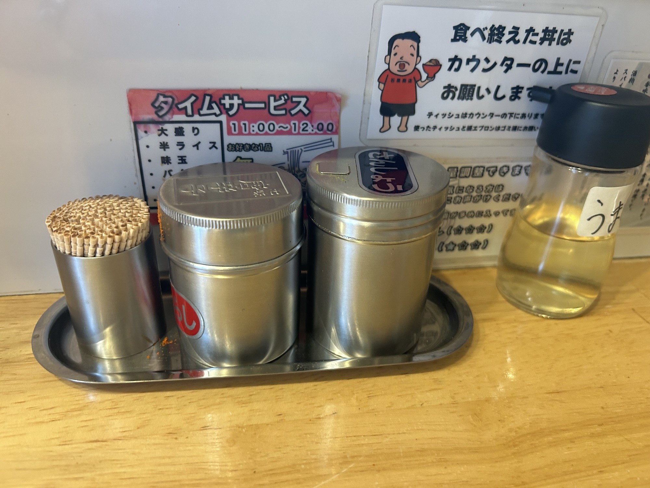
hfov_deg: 67.3
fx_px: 488
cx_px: 325
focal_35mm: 26
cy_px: 244
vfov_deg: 53.1
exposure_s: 1/50
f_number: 1.5
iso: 250
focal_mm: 5.7
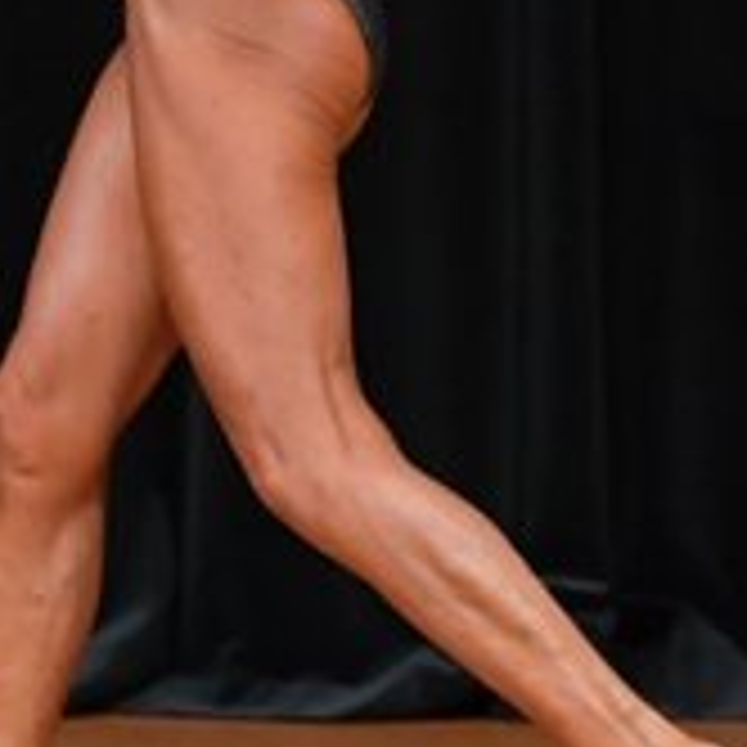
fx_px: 29053
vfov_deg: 1.5
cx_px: 371
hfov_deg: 1.5
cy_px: 27
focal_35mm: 1190
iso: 4000
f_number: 5.6
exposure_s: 1/400
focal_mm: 200
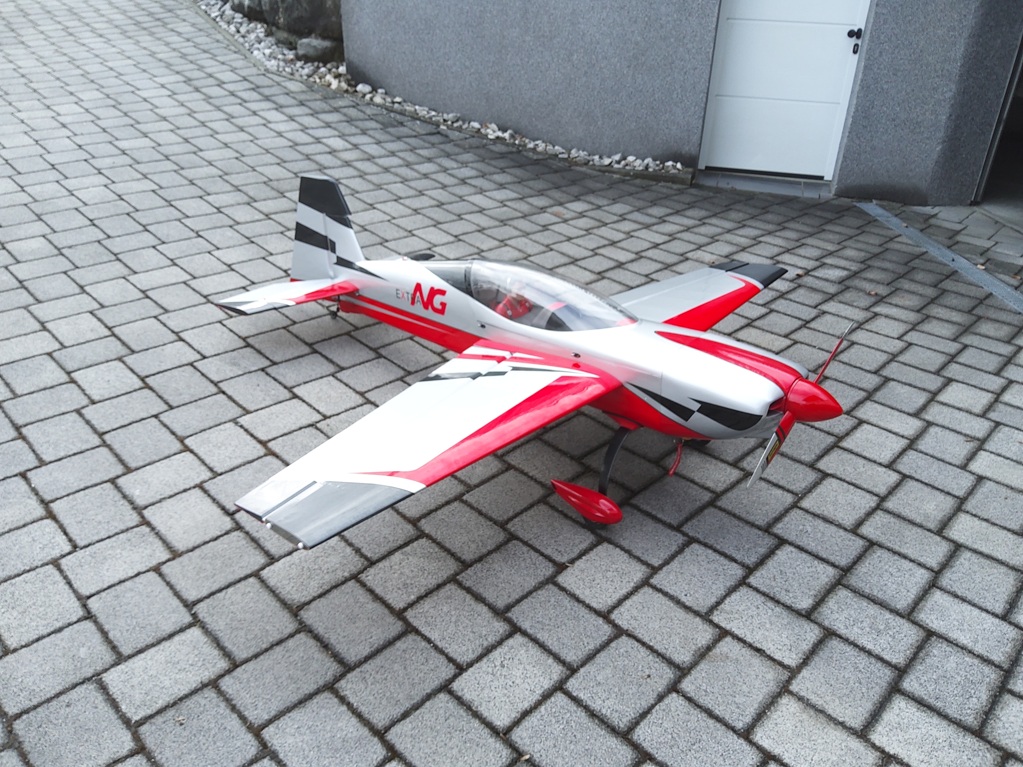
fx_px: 768
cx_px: 512
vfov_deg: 53.1
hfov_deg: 67.3
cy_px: 384
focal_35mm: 26
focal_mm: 3.08
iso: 40
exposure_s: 1/176
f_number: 2
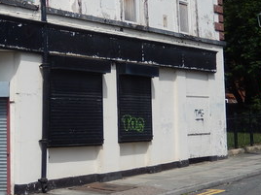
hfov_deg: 21.8
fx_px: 648
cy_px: 49
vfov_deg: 17.1
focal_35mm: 86
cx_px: -9
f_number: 4
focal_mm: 6.5
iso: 125
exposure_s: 1/1500
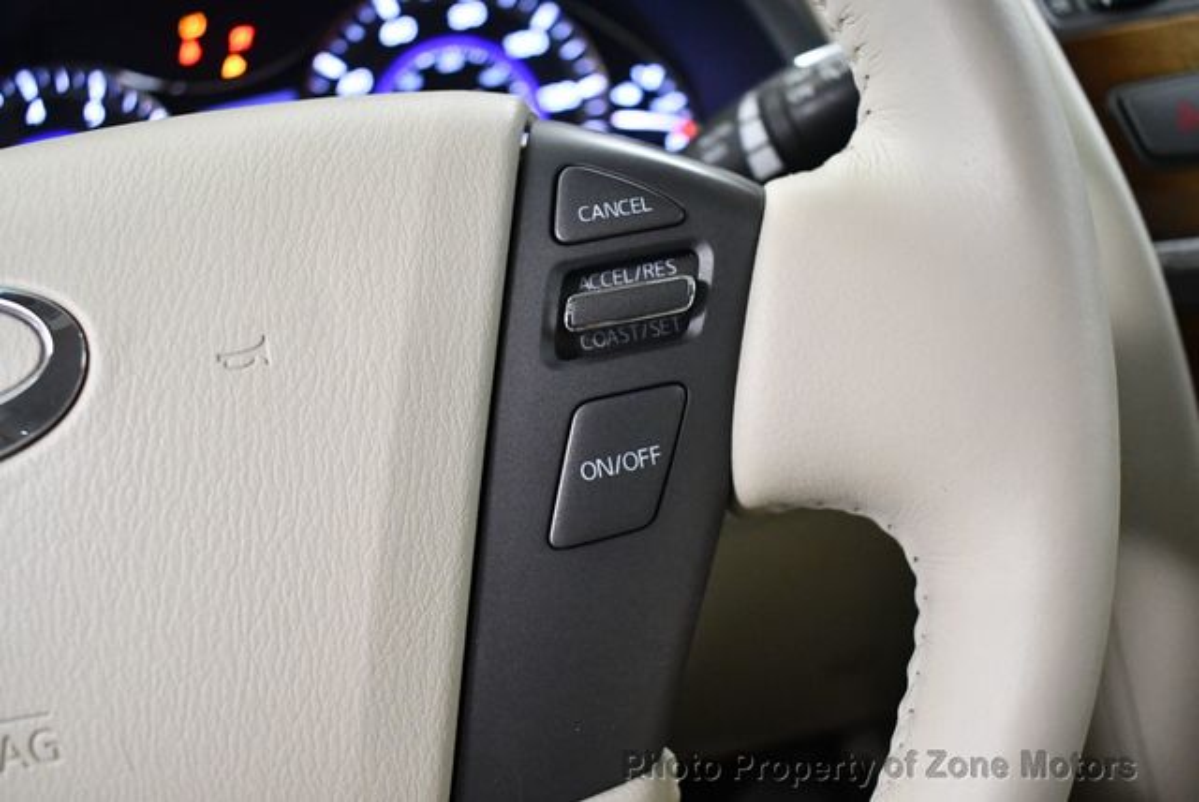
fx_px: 1200
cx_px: 600
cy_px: 401
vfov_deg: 36.9
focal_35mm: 36
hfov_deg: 53.1
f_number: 3.5
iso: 3200
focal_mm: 18
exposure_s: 1/100
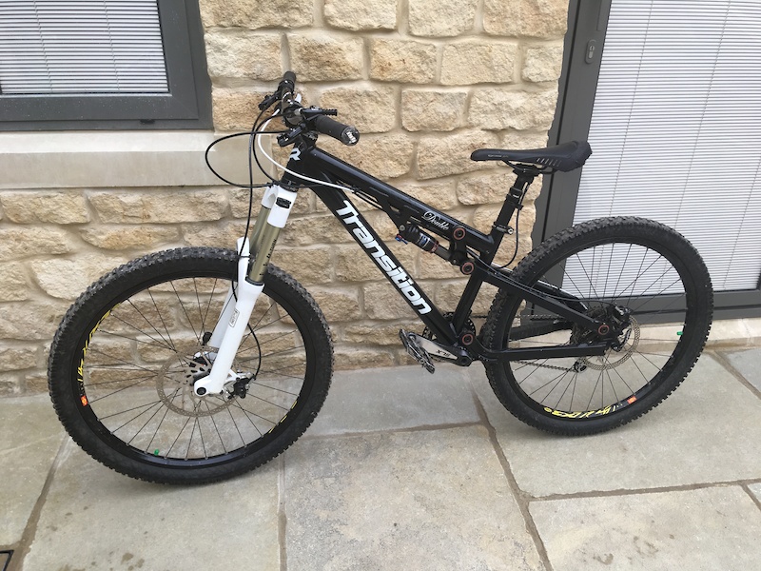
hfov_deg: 61.7
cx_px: 380
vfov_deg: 48.2
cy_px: 286
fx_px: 638
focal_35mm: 29
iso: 25
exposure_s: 1/100
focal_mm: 4.15
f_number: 2.2
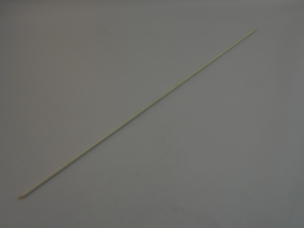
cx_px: 152
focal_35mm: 39
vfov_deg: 36.8
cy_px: 114
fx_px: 343
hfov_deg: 47.9
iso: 80
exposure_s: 1/80
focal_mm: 6.9
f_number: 4.5
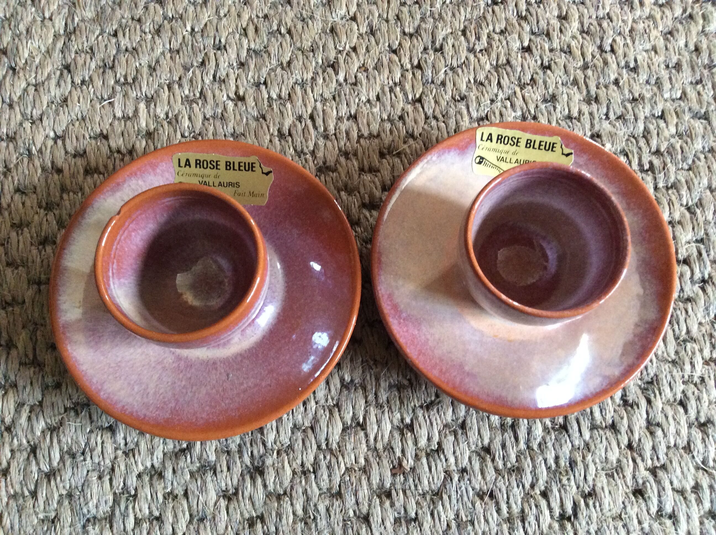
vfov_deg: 44.1
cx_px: 358
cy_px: 268
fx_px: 661
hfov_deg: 56.9
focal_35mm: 32
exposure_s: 1/17
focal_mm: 3.3
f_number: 2.4
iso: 250
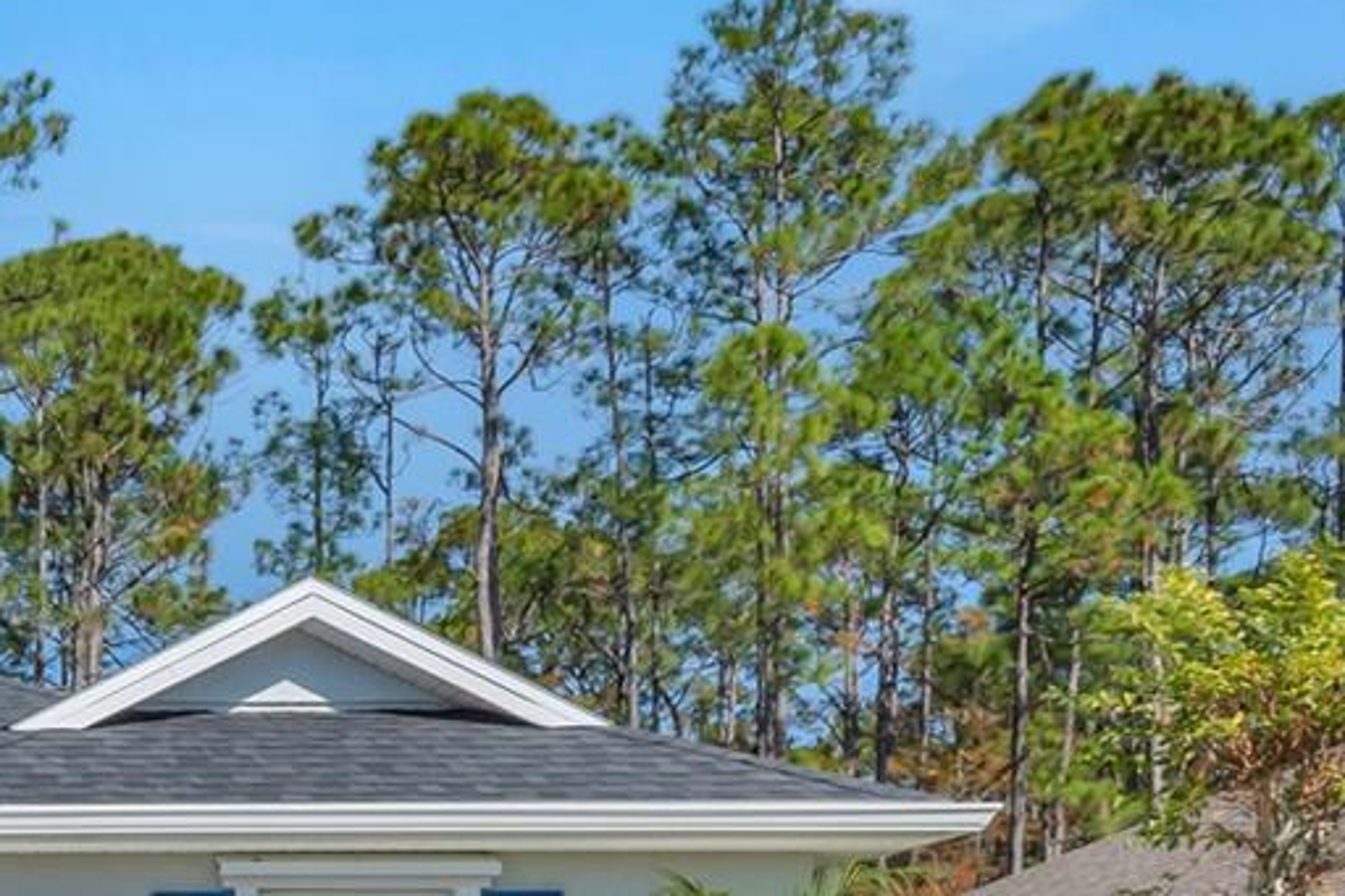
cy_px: 951
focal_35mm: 50
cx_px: -192
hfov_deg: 33.6
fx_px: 1867
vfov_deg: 25.3
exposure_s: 1/320
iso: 100
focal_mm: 16
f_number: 10
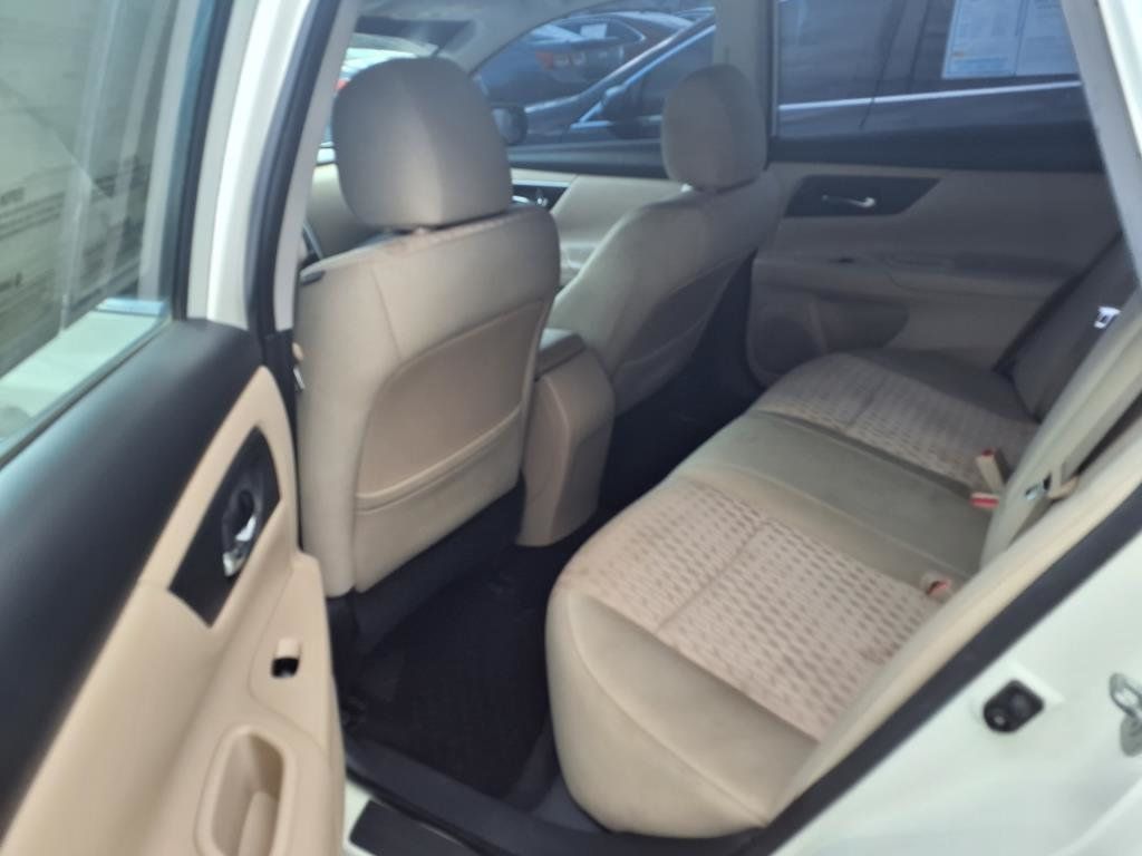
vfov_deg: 51.4
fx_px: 891
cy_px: 428
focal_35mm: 27
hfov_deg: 65.3
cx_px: 571
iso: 40
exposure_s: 1/217
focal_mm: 3.58
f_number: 1.9
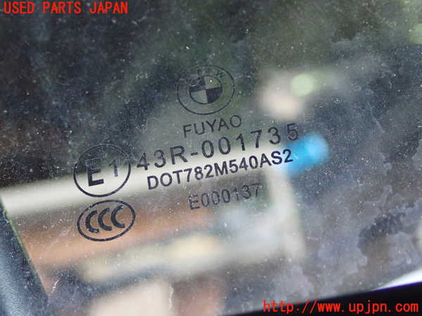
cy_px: 158
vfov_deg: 20.7
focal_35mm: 71
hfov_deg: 27.4
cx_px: 211
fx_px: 866
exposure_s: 1/60
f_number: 3.9
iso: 640
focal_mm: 12.73
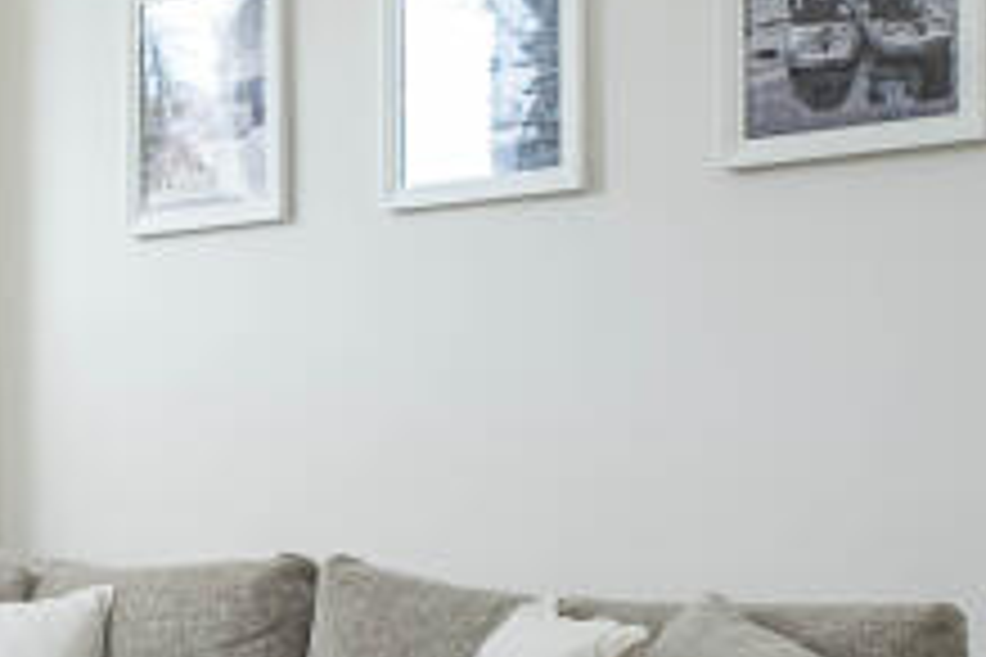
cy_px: 466
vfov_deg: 19.4
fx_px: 1917
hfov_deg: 26.1
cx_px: -162
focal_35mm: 70
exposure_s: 1/6
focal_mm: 10
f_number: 7.1
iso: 250
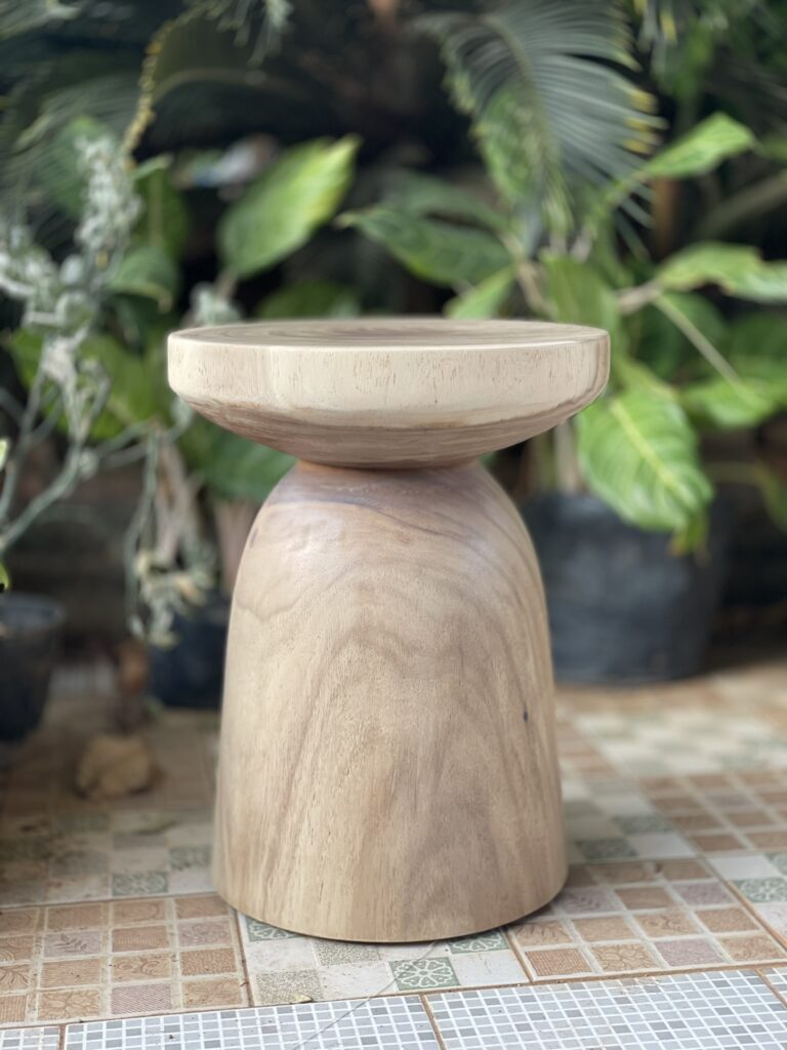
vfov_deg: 36.8
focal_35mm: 52
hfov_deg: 28.0
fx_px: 1576
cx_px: 394
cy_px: 525
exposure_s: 1/122
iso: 50
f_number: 2
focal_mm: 6
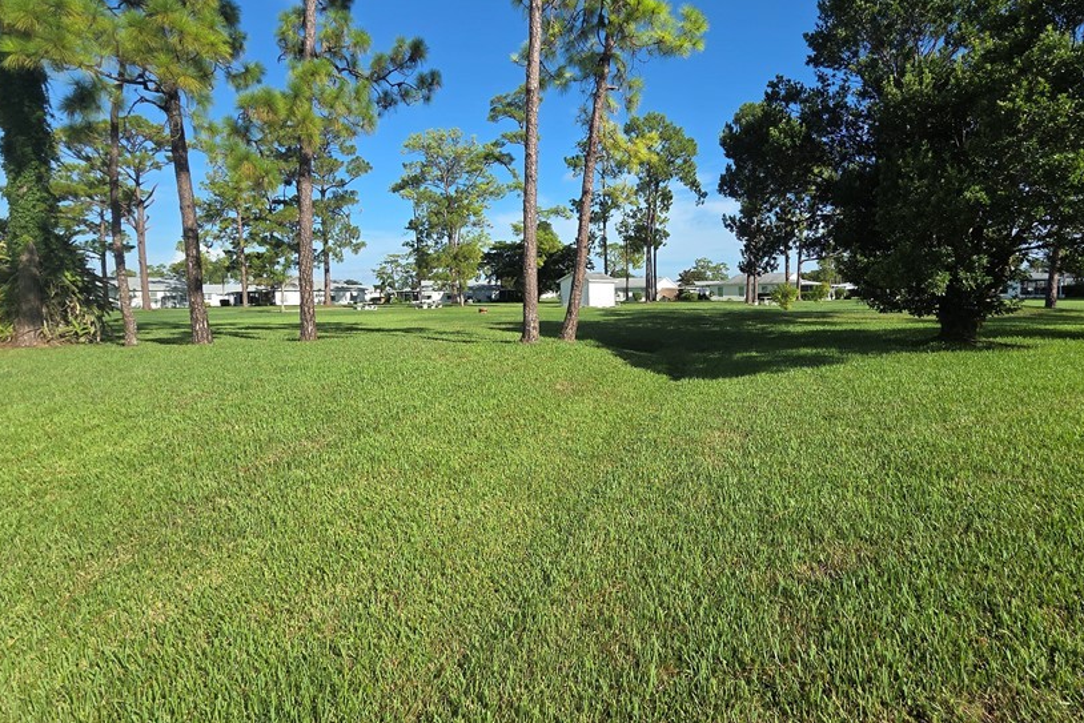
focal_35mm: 17
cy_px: 297
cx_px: 609
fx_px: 512
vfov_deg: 69.9
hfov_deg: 92.8
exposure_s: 1/1874
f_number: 2.2
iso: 50
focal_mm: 2.2
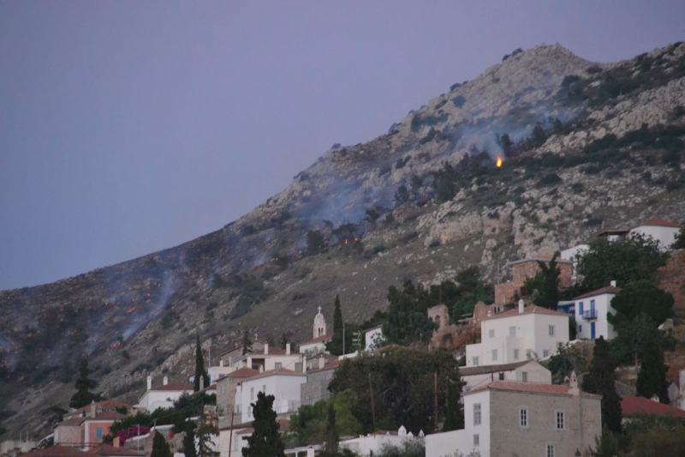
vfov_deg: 4.6
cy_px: 228
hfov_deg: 6.9
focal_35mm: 300
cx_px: 342
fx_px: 5707
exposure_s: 1/60
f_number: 6.3
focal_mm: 200
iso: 3200
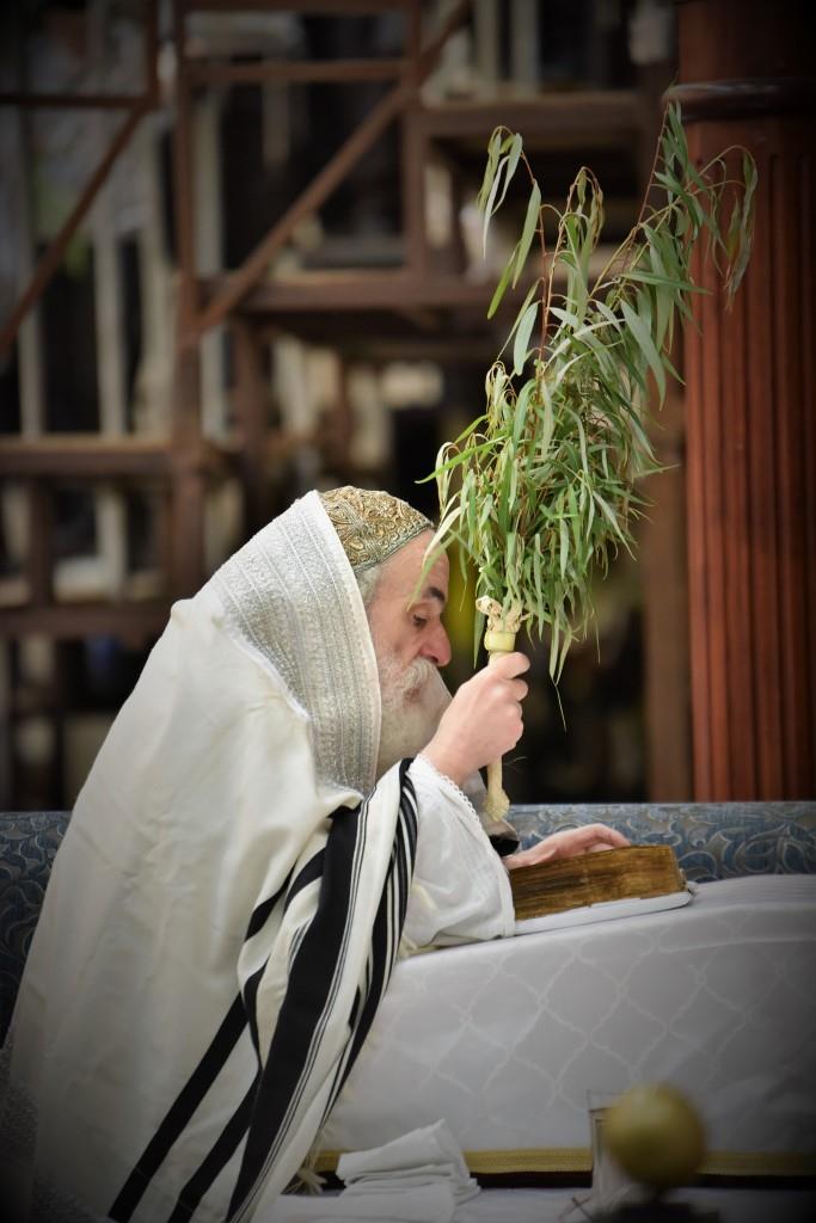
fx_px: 6797
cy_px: 612
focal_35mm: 200
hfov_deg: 6.9
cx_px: 408
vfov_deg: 10.3
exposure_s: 1/400
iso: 2000
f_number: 2.8
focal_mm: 200
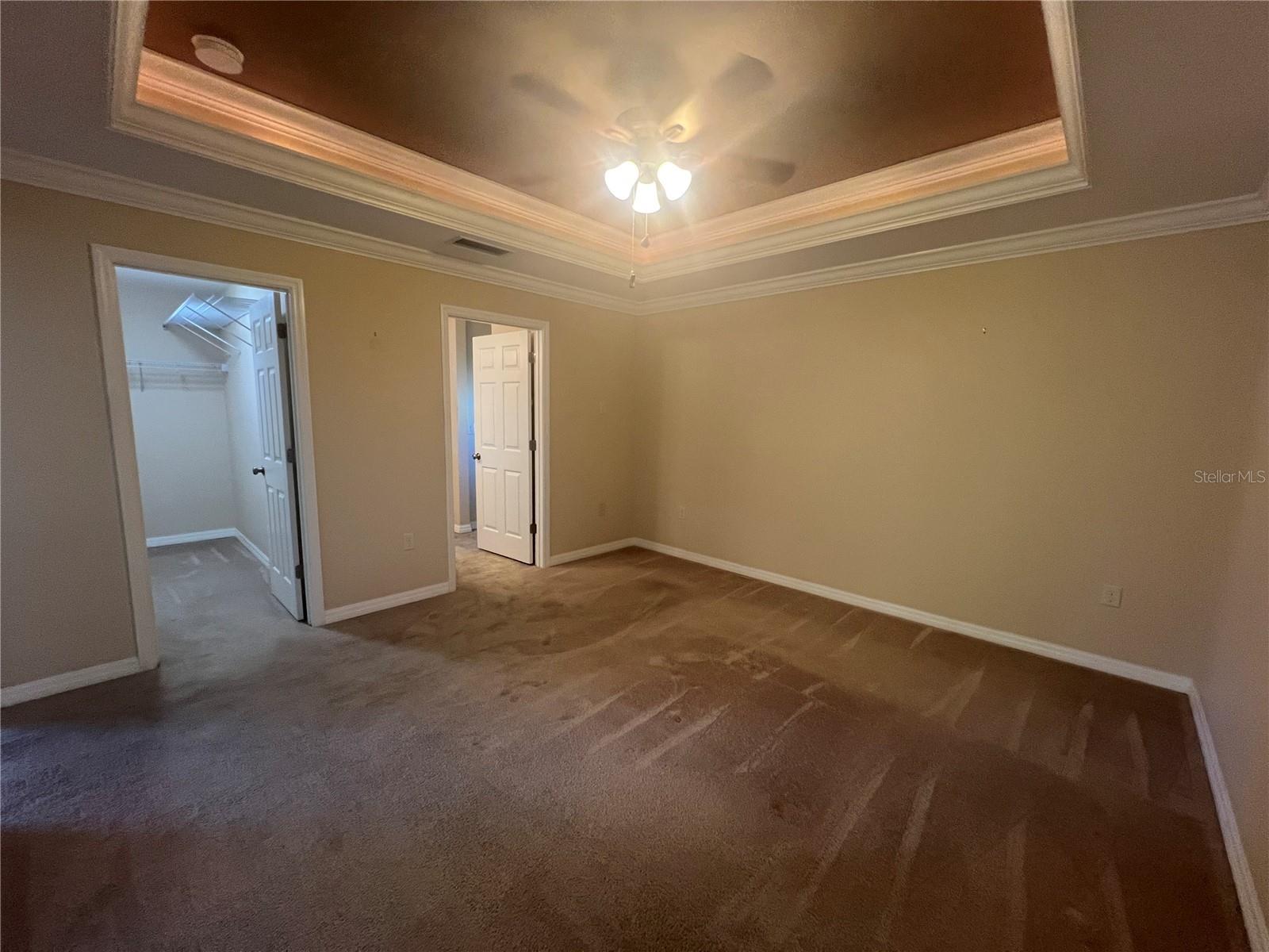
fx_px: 477
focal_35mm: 13
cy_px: 476
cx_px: 634
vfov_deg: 89.9
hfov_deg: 106.2
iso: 320
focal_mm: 1.57
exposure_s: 1/60
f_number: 1.8
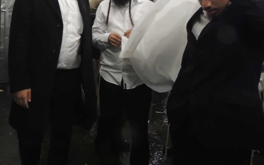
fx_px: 259
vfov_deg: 33.9
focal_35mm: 36
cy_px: 26
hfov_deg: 53.9
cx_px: 115
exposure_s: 1/30
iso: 400
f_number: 3
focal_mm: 4.3
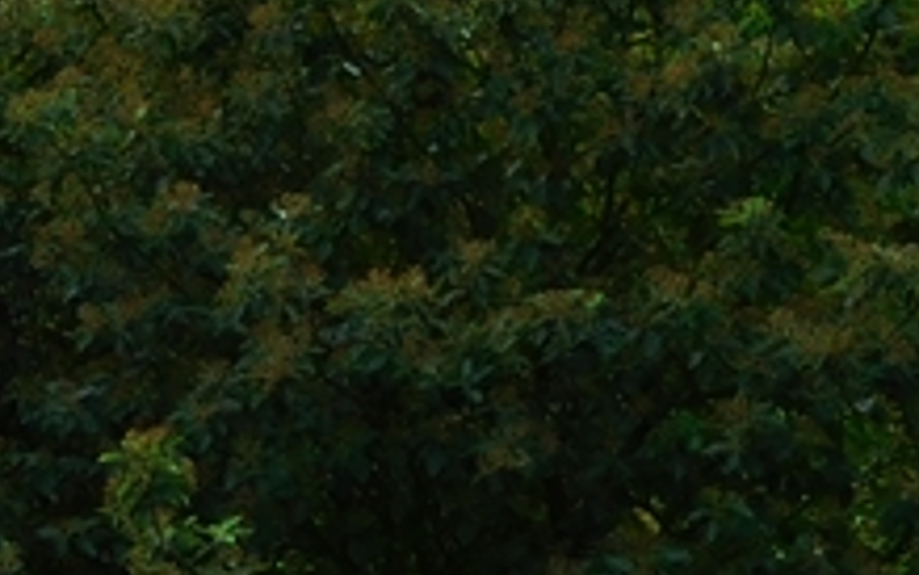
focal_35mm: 605
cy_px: -583
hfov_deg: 3.5
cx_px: -394
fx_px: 15157
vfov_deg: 2.2
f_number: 5
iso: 125
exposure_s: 1/60
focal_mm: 22.3
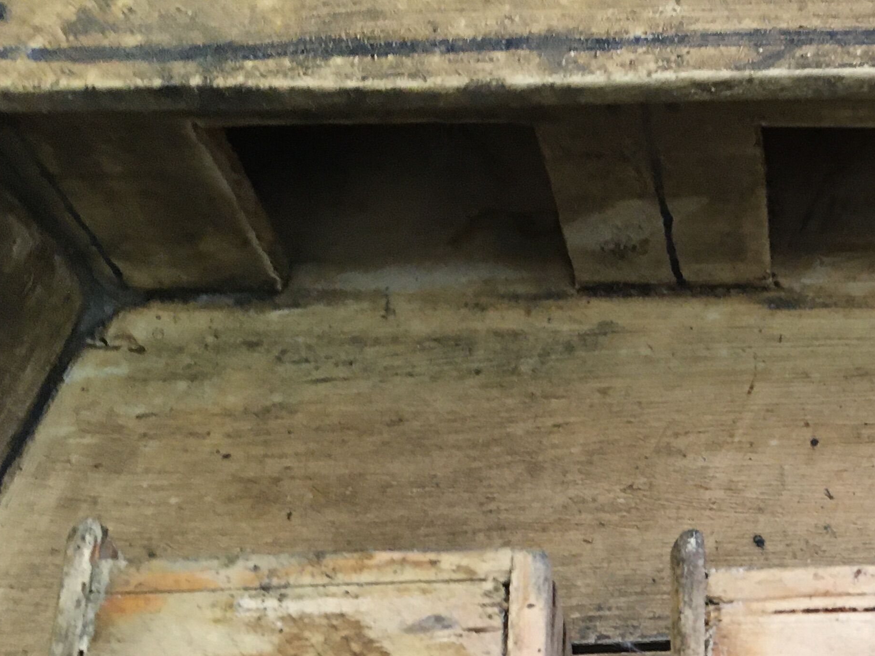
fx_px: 1618
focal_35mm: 64
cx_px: 884
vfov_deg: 21.7
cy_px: 721
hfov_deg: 28.3
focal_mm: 4.15
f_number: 2.2
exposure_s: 1/33
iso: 160
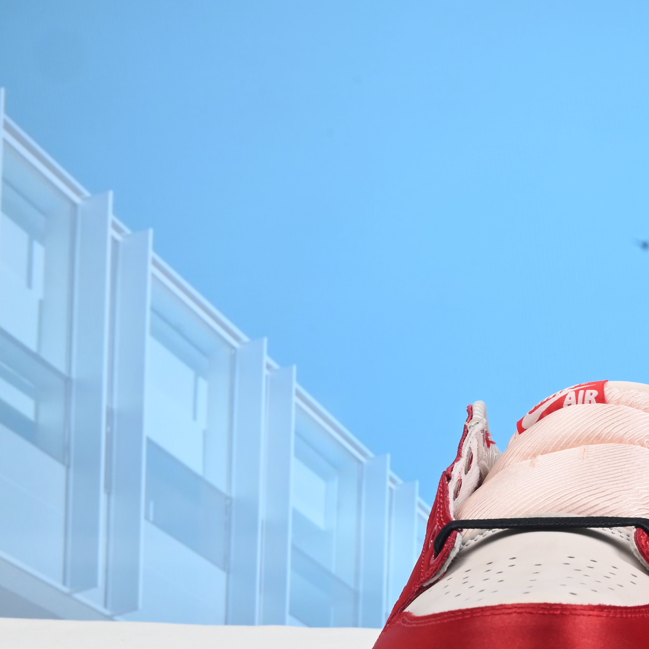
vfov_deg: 18.7
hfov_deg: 17.9
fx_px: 1973
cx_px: 750
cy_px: 354
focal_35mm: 93
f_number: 16
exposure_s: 1/2.5
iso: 100
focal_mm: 40
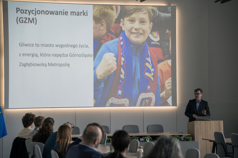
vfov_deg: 12.5
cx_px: 119
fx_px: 723
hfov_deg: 18.7
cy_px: 79
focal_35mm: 109
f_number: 4
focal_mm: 109.4
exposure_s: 1/250
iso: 640
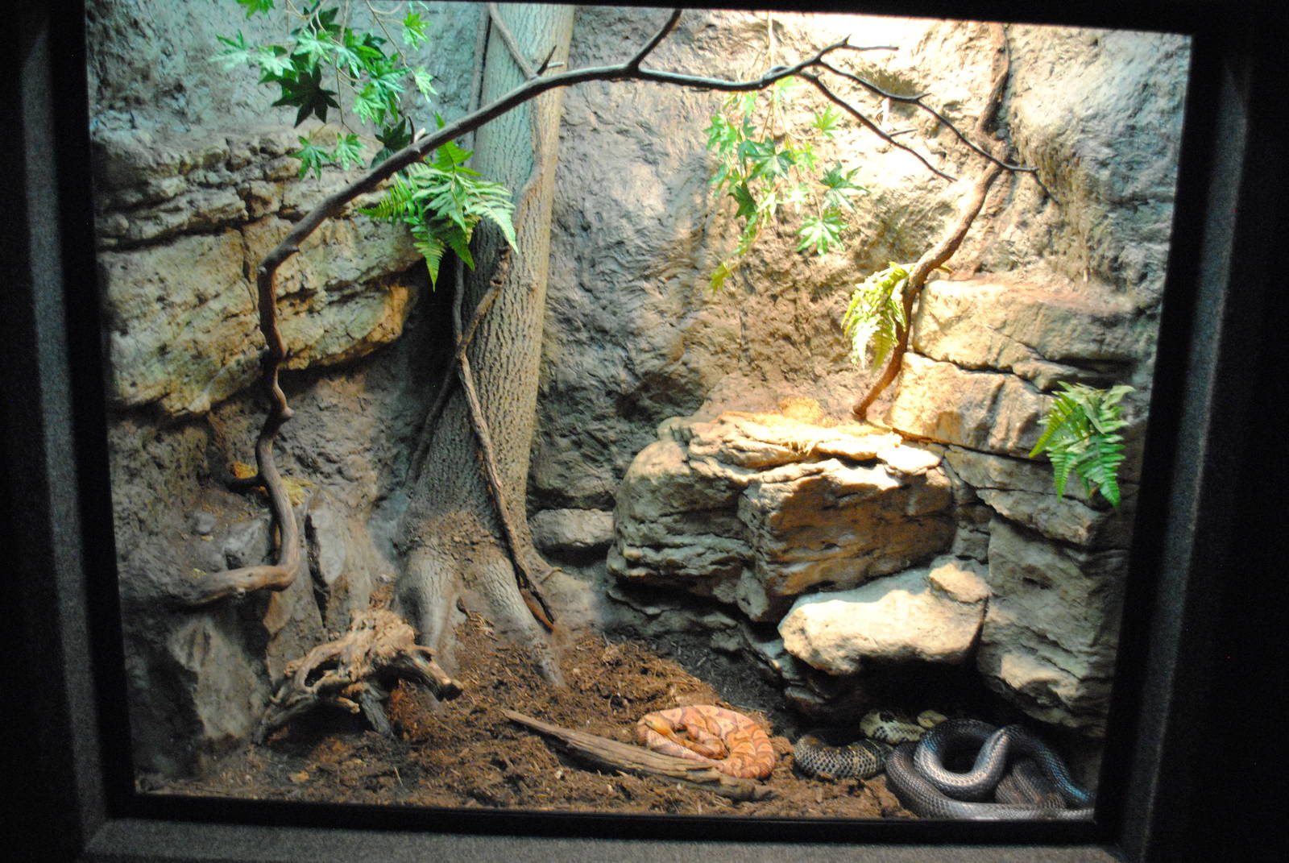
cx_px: 644
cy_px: 432
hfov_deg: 61.9
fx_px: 1075
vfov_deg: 43.7
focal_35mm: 30
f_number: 3.8
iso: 1400
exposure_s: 1/30
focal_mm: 20
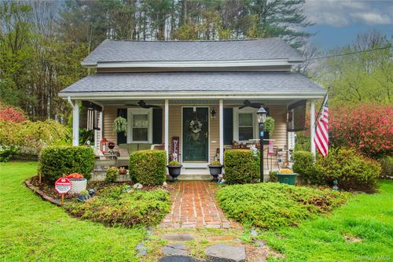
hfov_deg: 71.5
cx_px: 196
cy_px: 131
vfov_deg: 51.3
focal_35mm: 25
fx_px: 273
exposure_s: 1/50
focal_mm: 17
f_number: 4.2
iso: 100
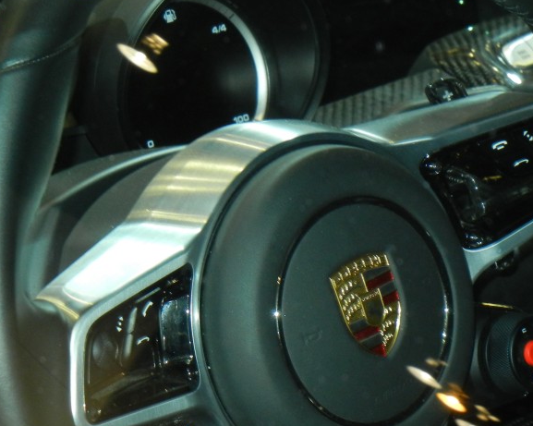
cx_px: 256
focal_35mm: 201
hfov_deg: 9.6
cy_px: 213
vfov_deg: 7.7
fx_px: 3169
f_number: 4.6
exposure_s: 1/30
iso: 358
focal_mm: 20.9
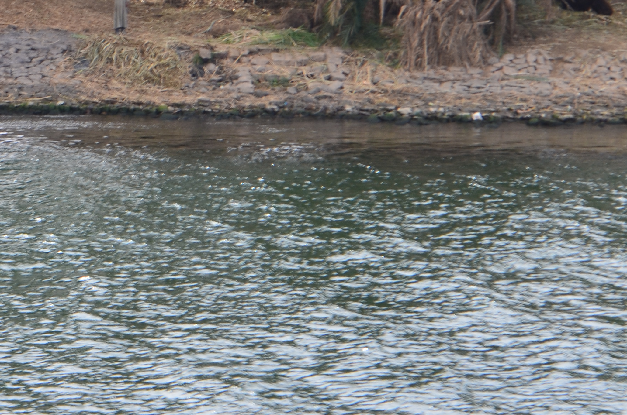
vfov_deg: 6.9
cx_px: 182
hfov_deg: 10.4
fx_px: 3428
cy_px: -27
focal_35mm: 197
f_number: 11
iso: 200
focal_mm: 55
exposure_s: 1/100
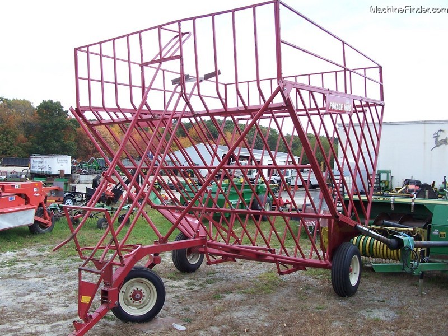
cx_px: 224
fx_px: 453
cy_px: 168
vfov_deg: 40.7
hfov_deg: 52.6
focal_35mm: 35
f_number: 2.8
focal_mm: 6
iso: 80
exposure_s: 1/350
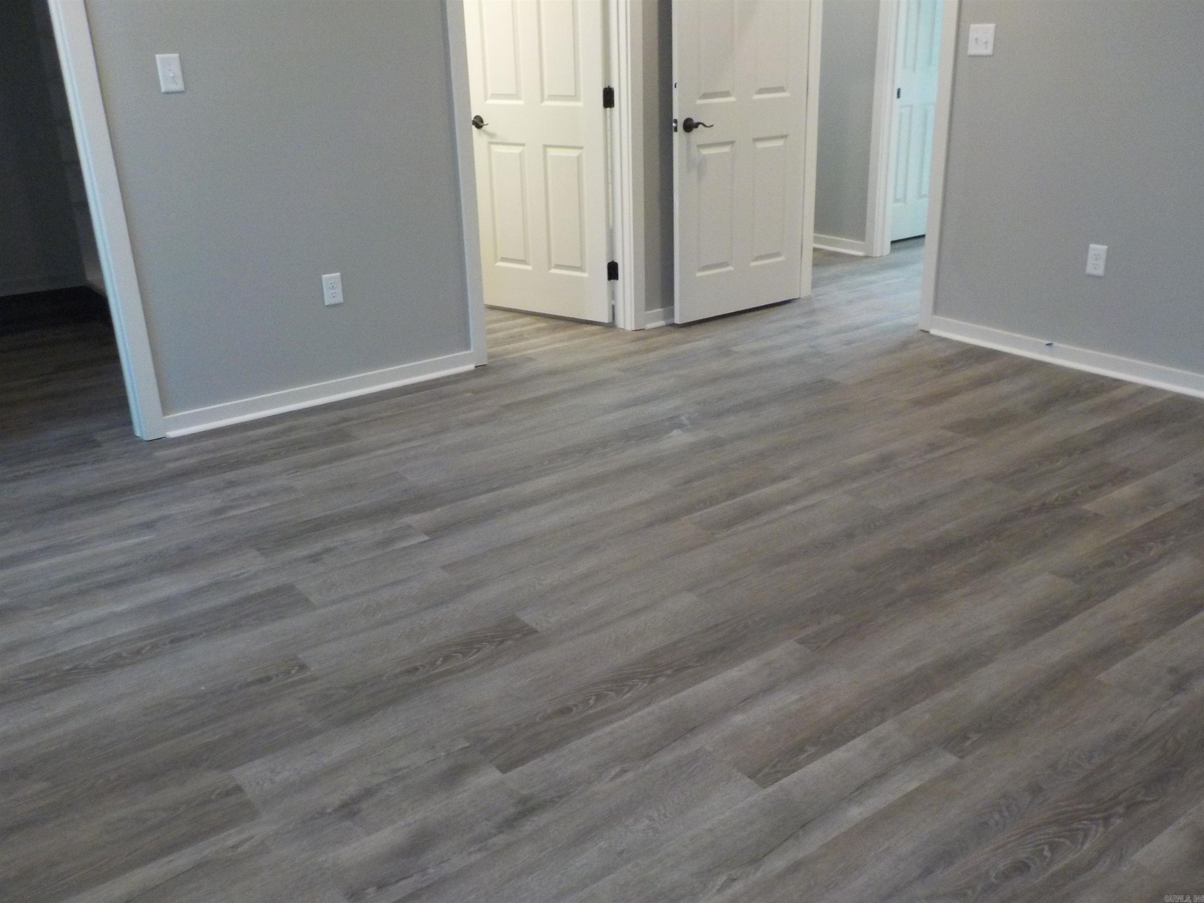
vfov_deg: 46.8
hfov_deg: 60.0
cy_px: 452
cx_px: 602
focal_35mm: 30
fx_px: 1043
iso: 320
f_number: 3.3
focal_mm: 4.1
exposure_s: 1/30
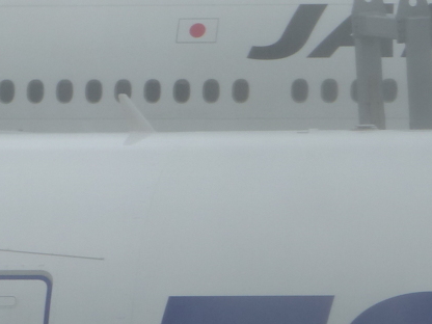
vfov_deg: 1.8
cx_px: 520
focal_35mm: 814
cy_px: 258
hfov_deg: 2.4
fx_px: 10159
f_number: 4
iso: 100
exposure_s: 1/125
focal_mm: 59.5
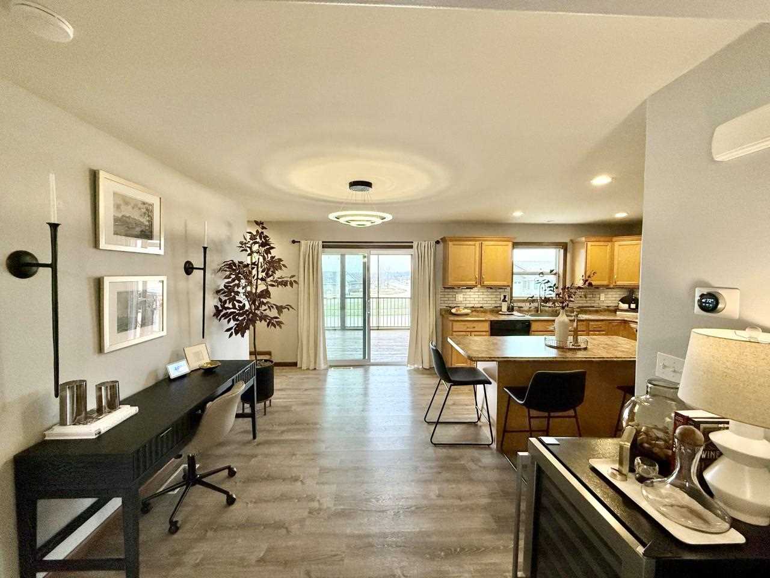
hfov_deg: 102.1
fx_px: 311
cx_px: 385
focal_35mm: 14
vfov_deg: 85.7
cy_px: 289
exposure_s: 1/120
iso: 250
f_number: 2.2
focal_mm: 2.22
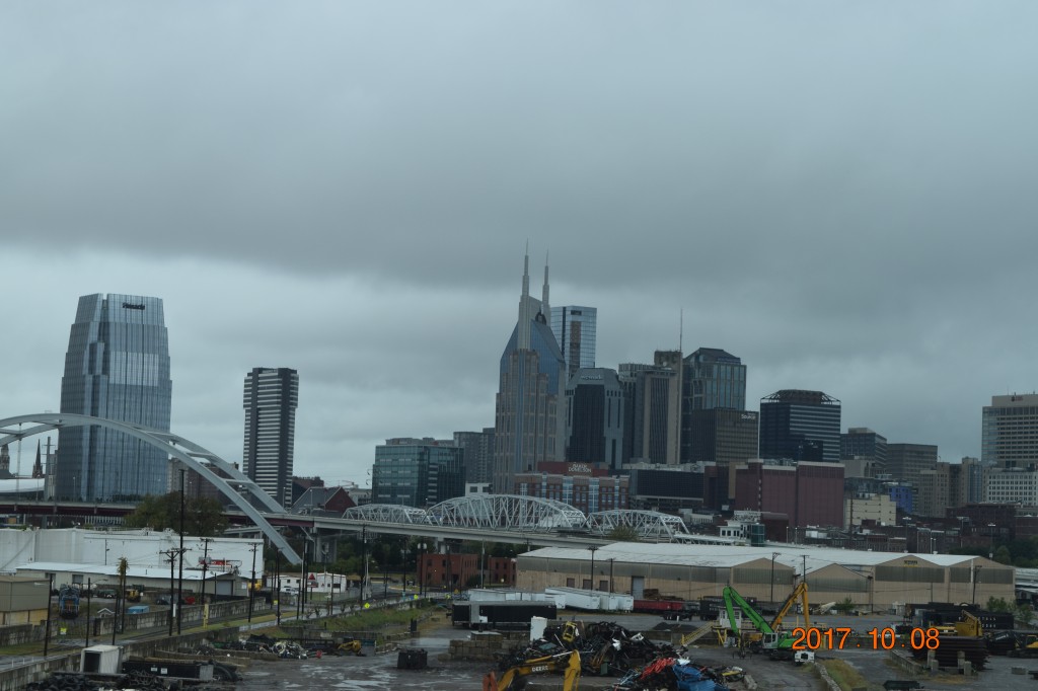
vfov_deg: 16.5
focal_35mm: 82
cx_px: 519
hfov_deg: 24.6
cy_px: 346
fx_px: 2378
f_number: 9
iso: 200
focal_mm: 55
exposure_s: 1/320
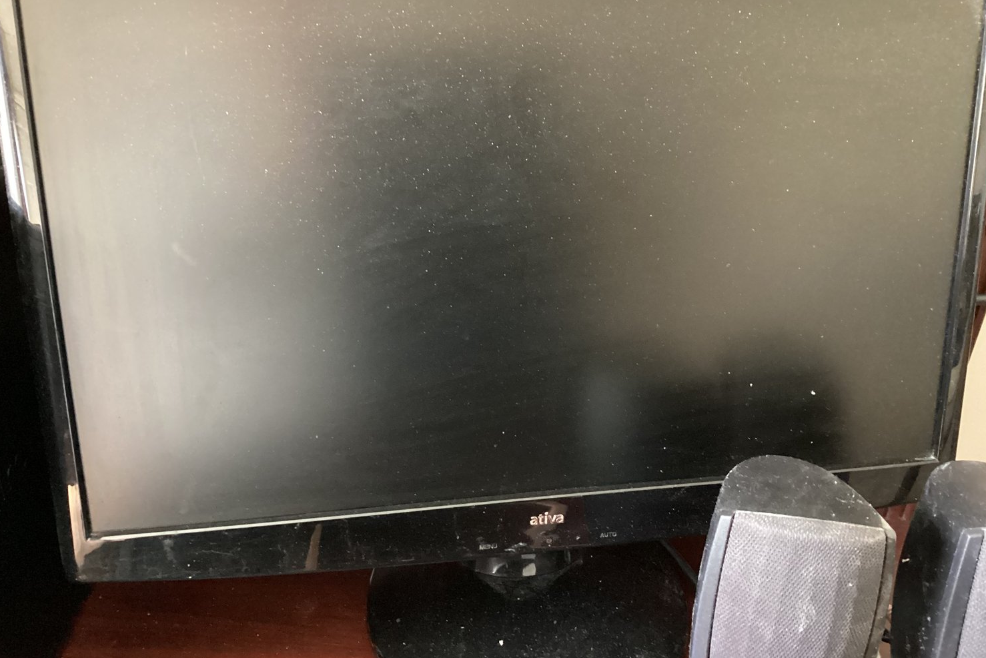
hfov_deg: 57.2
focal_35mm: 33
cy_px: 313
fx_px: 904
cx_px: 497
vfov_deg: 40.0
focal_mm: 3.3
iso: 640
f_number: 2.4
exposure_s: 1/17
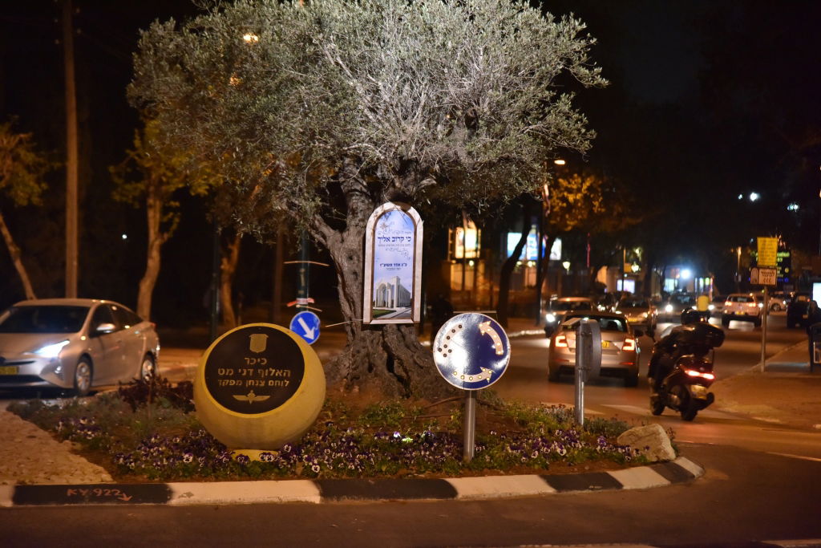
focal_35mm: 112
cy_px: 274
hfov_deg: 18.3
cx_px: 410
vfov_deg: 12.2
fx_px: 2554
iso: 2500
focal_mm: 112
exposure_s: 1/100
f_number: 4
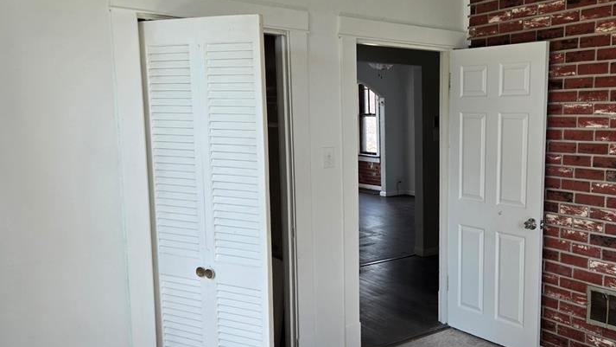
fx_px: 588
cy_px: 203
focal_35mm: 36
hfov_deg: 53.6
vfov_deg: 32.8
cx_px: 435
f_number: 1.8
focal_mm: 5.4
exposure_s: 1/120
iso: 64
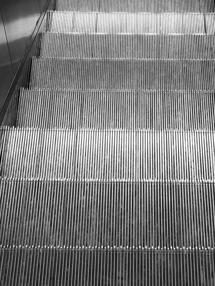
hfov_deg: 16.6
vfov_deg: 21.9
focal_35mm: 89
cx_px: 140
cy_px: 103
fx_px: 737
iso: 500
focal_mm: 20
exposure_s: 1/40
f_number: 2.8
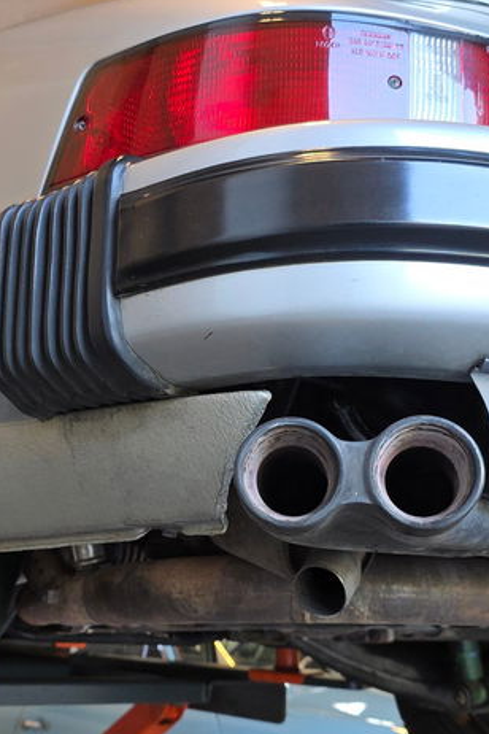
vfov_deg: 37.5
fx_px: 1080
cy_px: 404
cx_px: 187
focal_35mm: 53
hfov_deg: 25.5
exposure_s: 1/120
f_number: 1.7
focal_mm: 6.3
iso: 160
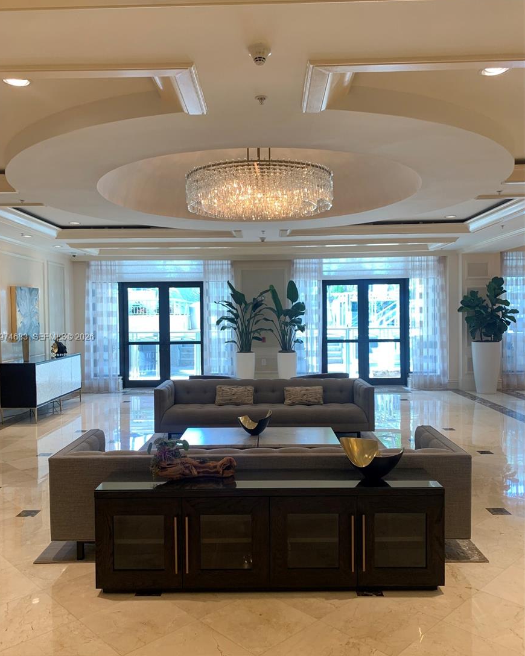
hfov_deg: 51.5
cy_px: 338
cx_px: 254
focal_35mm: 28
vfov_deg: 62.2
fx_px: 544
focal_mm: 4.25
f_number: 1.8
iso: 80
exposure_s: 1/60
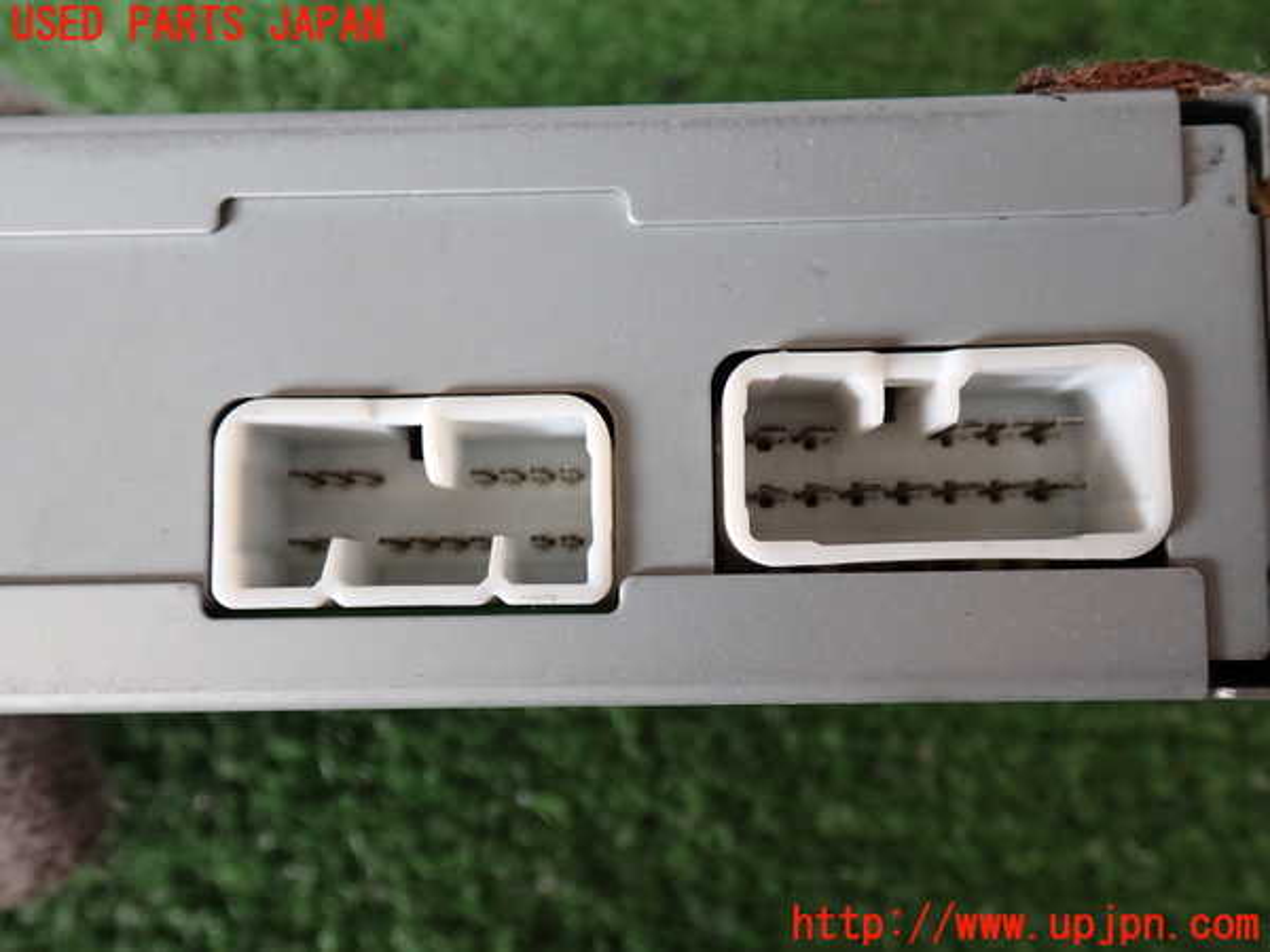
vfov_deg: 39.7
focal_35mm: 36
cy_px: 476
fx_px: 1321
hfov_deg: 51.4
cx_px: 635
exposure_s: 1/80
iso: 160
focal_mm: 6.37
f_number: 2.5
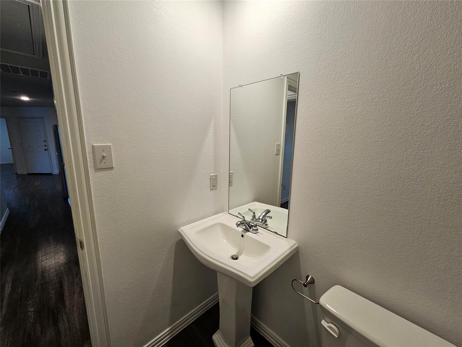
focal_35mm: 13
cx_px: 231
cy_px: 174
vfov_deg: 89.9
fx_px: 174
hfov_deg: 106.2
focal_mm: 2.2
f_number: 2.2
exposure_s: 1/60
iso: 100
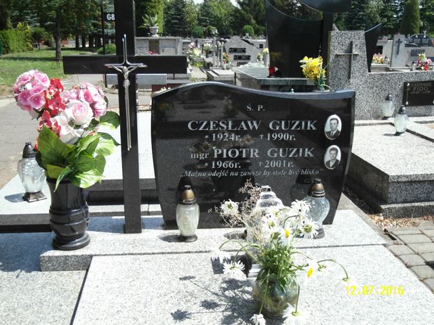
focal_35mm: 42
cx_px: 217
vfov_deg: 34.3
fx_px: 527
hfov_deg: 44.8
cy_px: 162
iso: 80
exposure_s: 1/1500
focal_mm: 9.1
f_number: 2
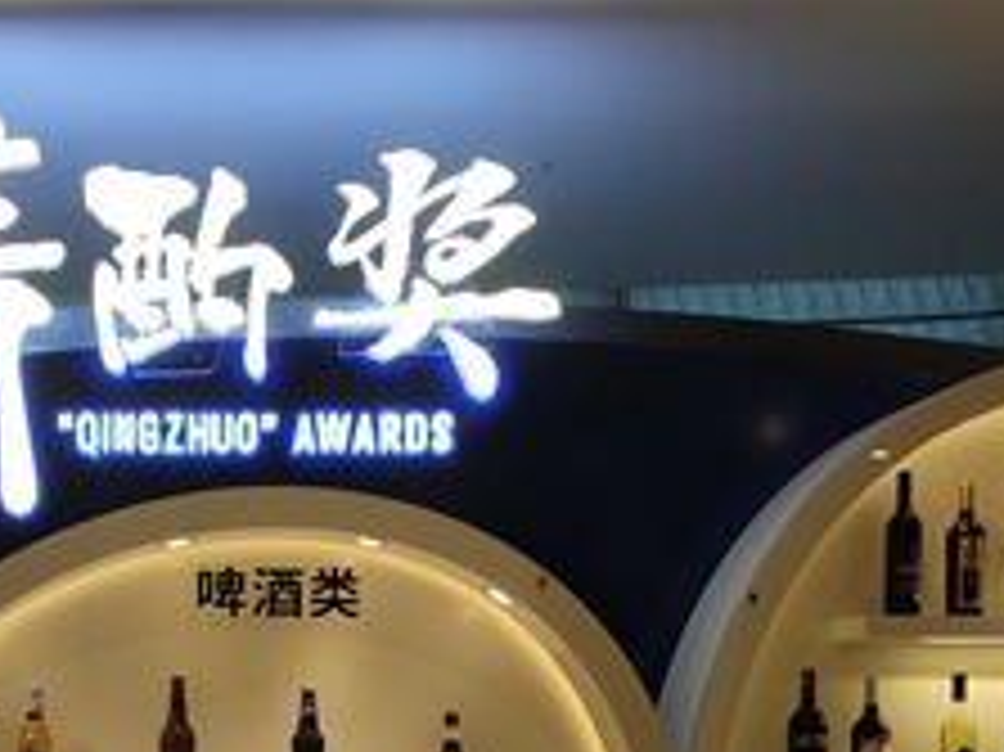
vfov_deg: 21.6
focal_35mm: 65
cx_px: 149
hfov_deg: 28.9
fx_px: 1884
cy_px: 790
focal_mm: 4.27
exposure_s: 1/100
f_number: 1.8
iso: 80
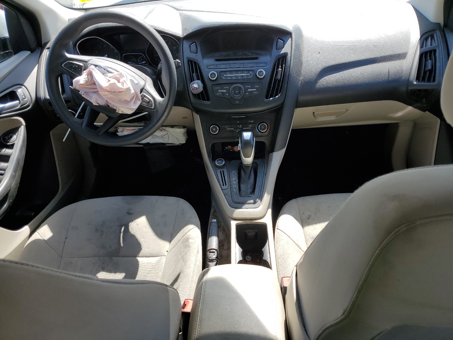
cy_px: 170
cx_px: 226
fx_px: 340
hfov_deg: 67.3
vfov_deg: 53.1
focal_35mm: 26
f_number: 1.5
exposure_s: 1/625
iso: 50
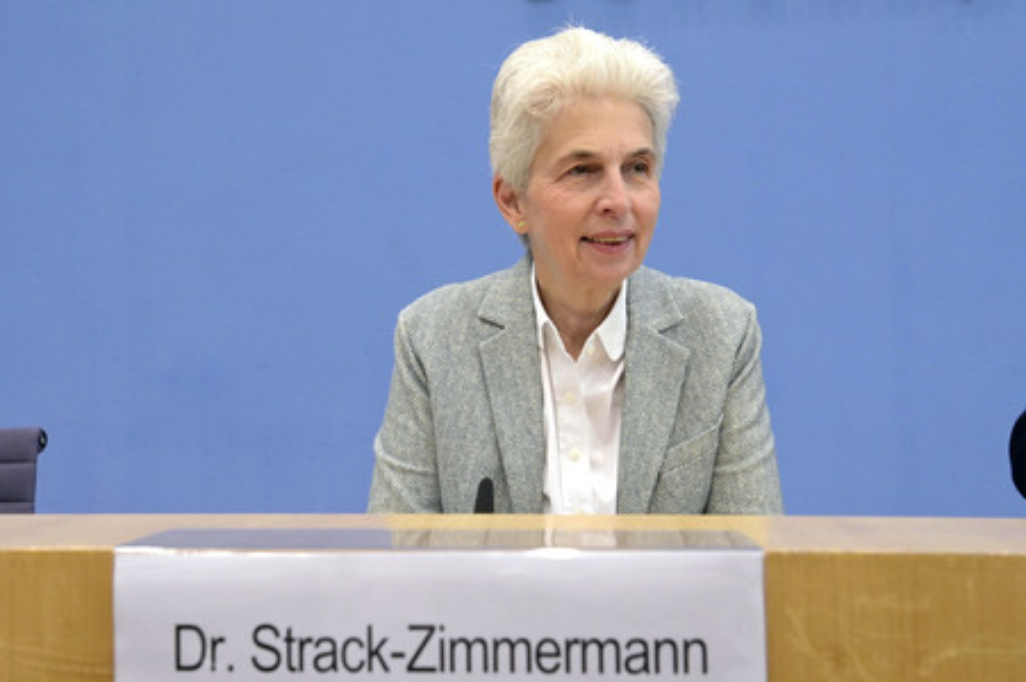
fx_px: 1139
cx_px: 513
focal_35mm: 40
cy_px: 341
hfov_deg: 48.5
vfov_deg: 33.4
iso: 5000
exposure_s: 1/400
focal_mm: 40
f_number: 8
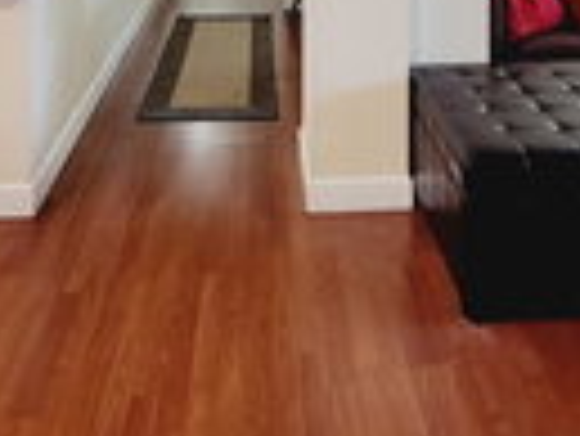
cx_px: 290
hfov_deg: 43.8
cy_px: -175
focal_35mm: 43
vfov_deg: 26.6
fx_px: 721
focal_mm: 2.2
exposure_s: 1/40
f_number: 2.2
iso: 320
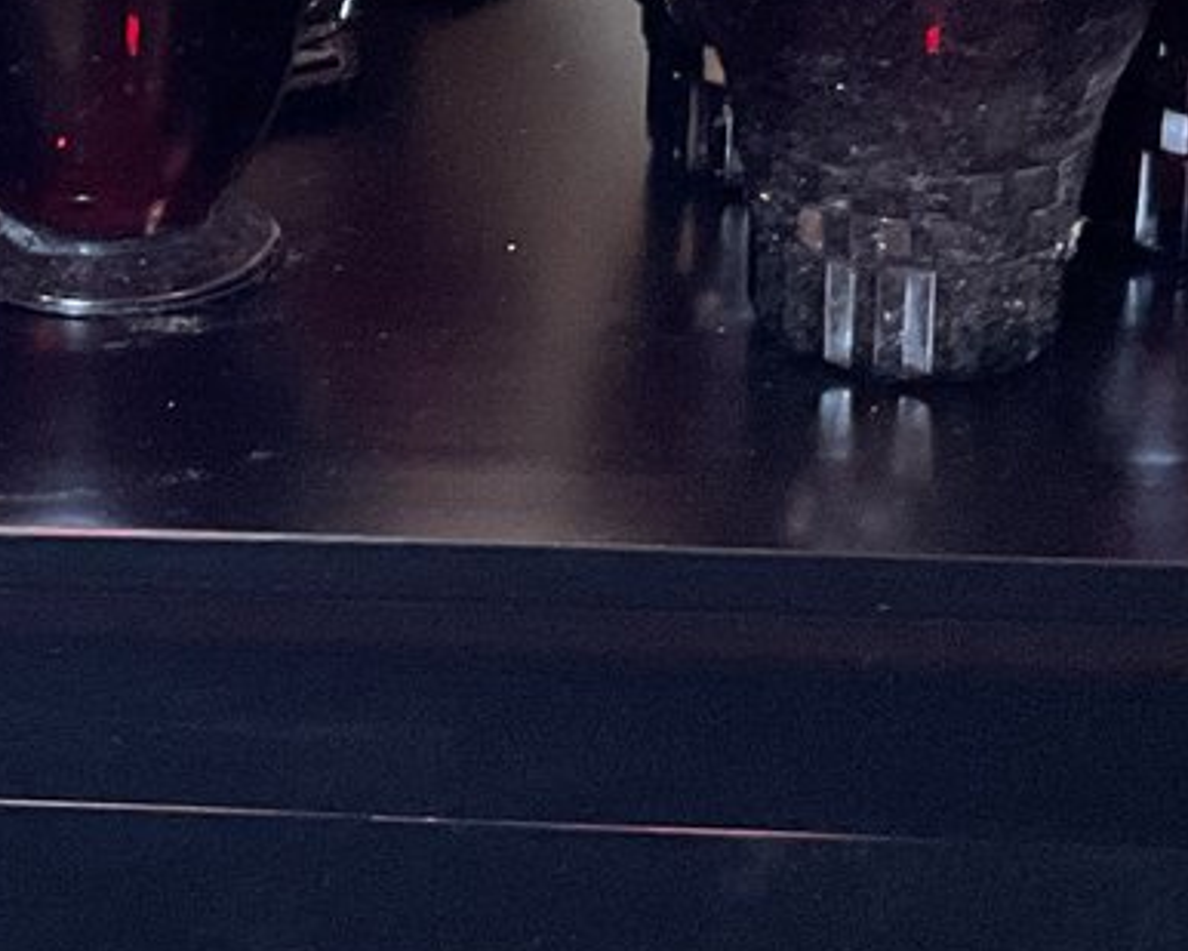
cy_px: -168
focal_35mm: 111
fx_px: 3904
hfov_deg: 16.6
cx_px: -199
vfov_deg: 13.5
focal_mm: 3
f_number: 1.8
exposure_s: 1/60
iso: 100
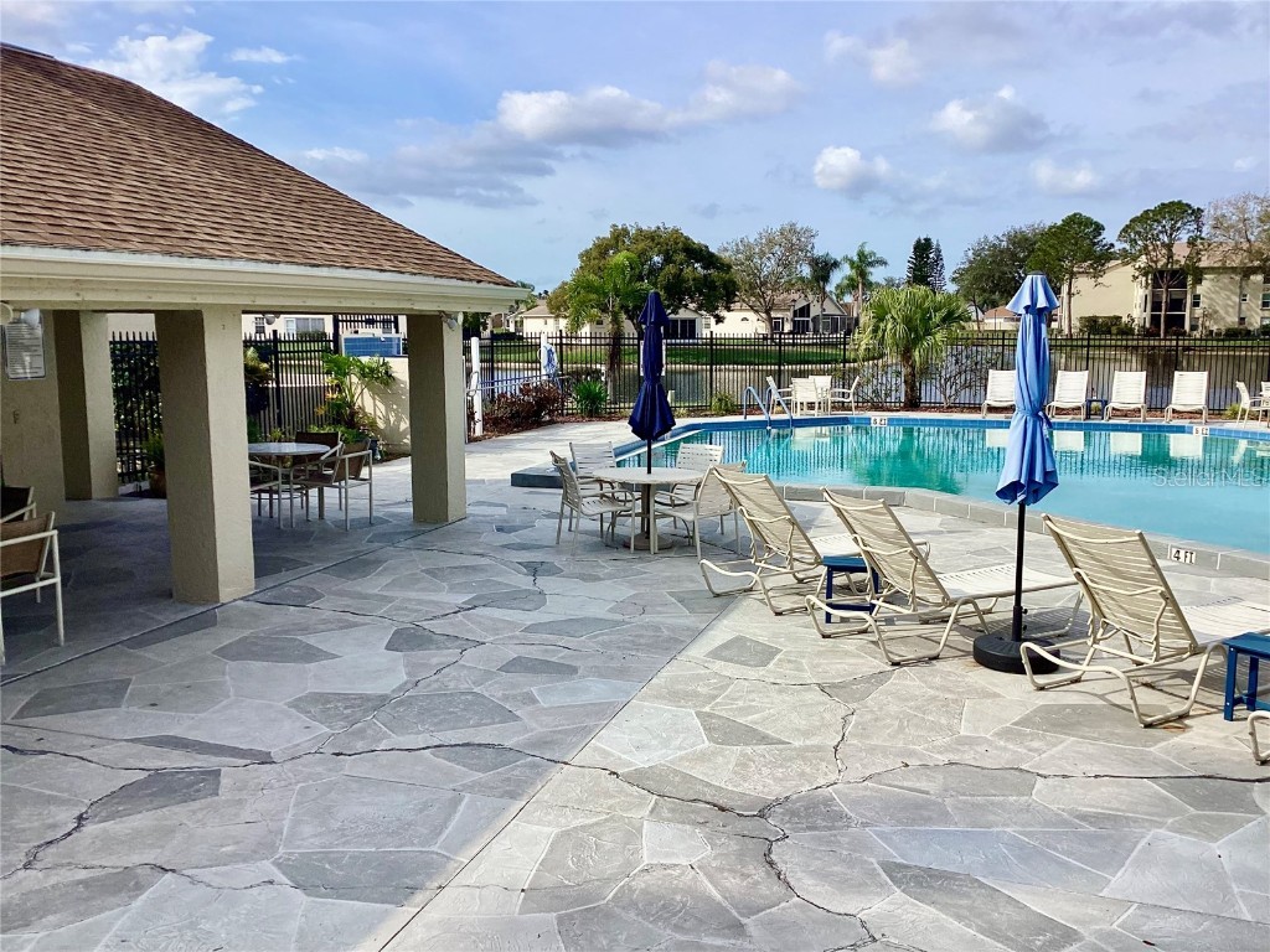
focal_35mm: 31
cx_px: 635
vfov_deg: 45.4
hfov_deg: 58.4
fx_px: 1137
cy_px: 476
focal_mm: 3.3
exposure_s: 1/1733
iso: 25
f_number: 2.4
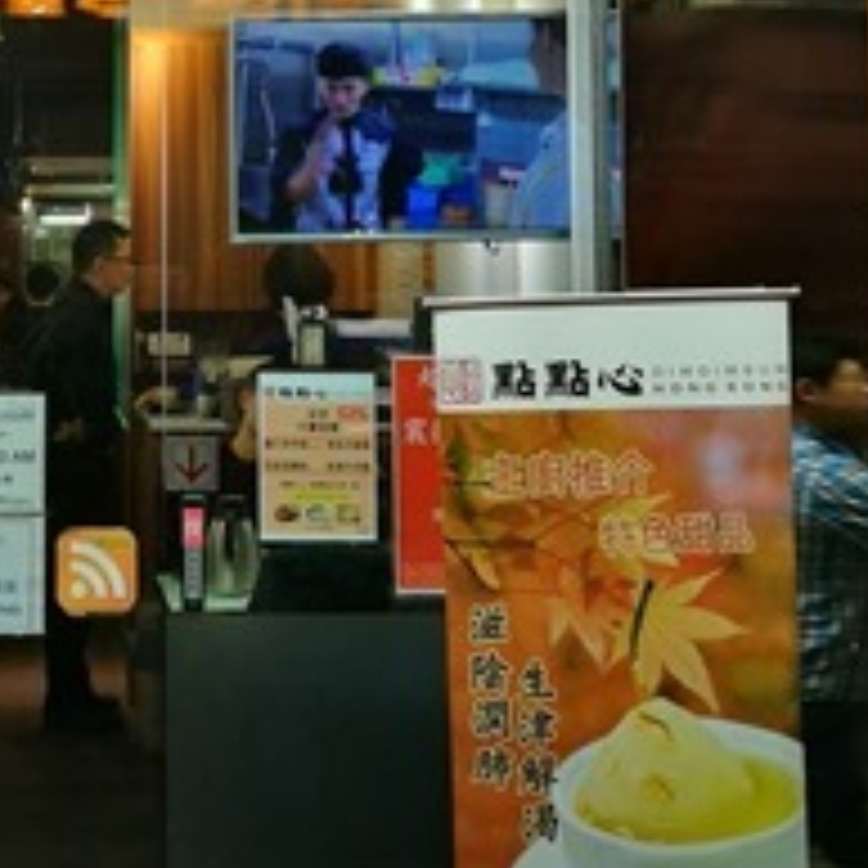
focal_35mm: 74
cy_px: 99
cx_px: 148
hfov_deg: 23.0
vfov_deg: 22.8
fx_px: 2099
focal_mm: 4.5
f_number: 2.2
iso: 80
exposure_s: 1/50
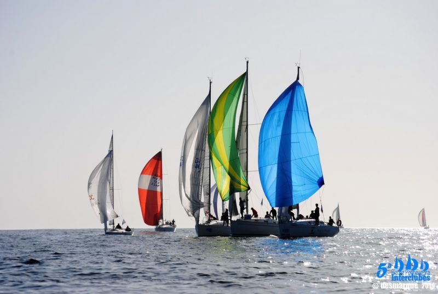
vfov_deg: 10.2
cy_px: 147
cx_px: 219
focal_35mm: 135
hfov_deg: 15.2
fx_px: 1646
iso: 100
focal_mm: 90
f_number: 8
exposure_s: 1/1000
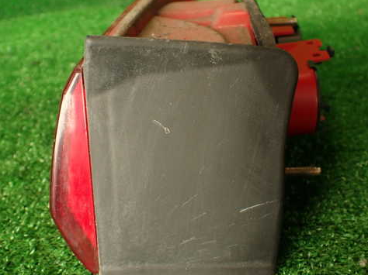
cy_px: 146
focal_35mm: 38
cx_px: 182
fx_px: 404
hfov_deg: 49.0
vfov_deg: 37.7
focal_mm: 5.4
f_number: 2.3
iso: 125
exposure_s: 1/60
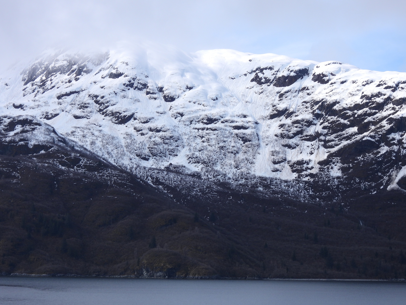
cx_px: 203
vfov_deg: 15.6
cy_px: 152
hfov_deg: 20.7
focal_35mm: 95
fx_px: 1114
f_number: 4
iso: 100
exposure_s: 1/1000
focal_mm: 17
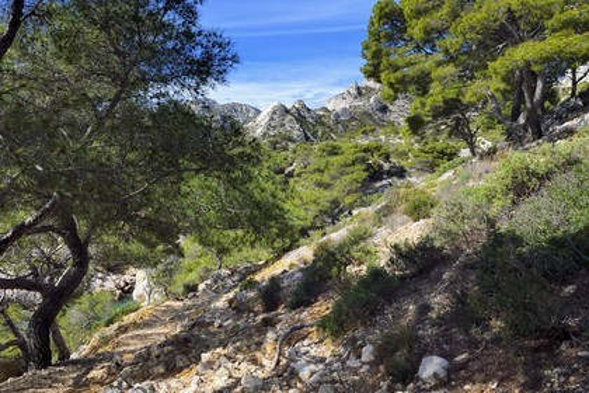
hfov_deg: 58.7
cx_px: 294
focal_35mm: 32
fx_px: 524
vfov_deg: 41.1
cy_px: 196
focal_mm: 32
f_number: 13
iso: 200
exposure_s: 1/250
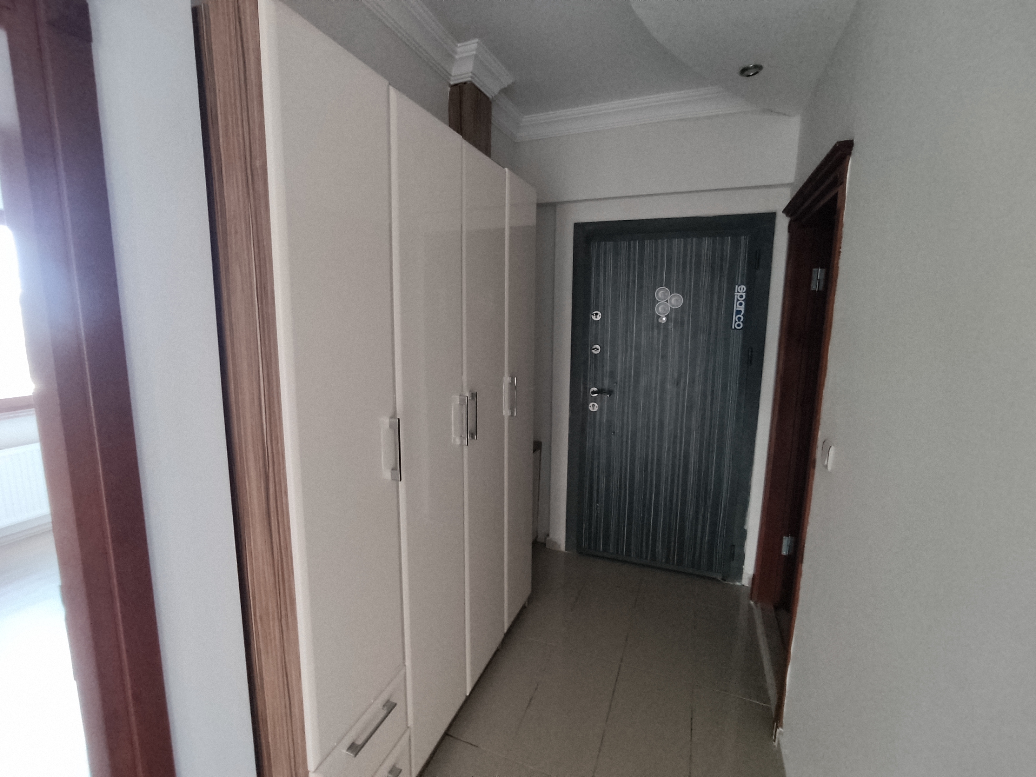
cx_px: 518
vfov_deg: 81.7
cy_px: 388
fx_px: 449
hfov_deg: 98.2
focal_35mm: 15
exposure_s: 1/24
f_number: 2.2
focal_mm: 1.6
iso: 332
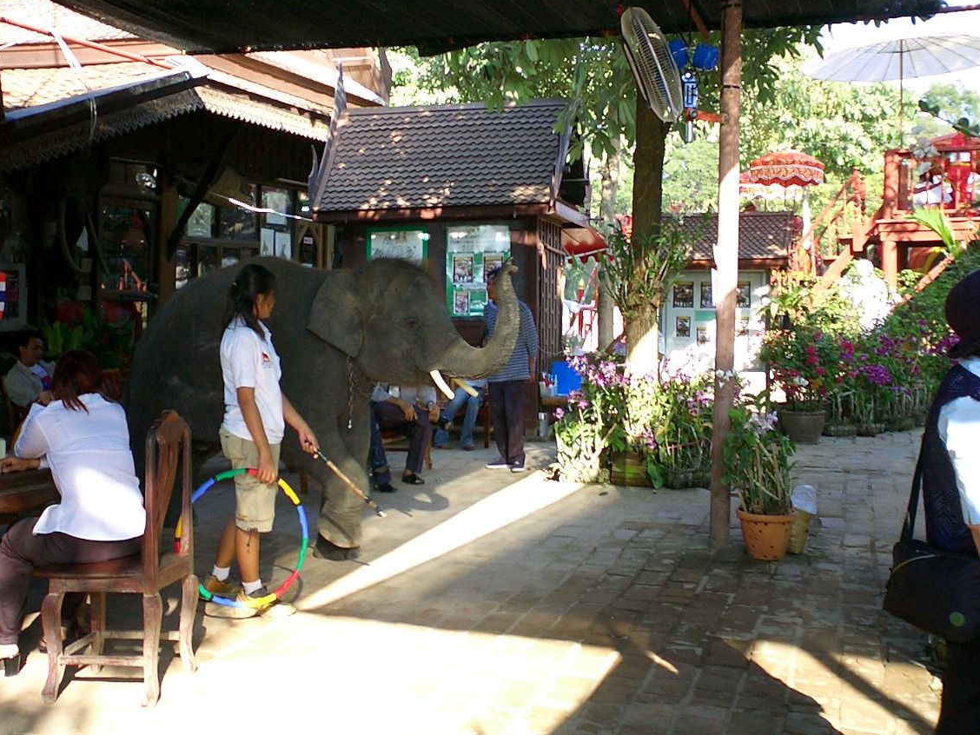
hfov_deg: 44.8
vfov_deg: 34.3
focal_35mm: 42
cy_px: 330
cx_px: 471
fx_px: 1189
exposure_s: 1/100
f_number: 3.5
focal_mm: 5.6
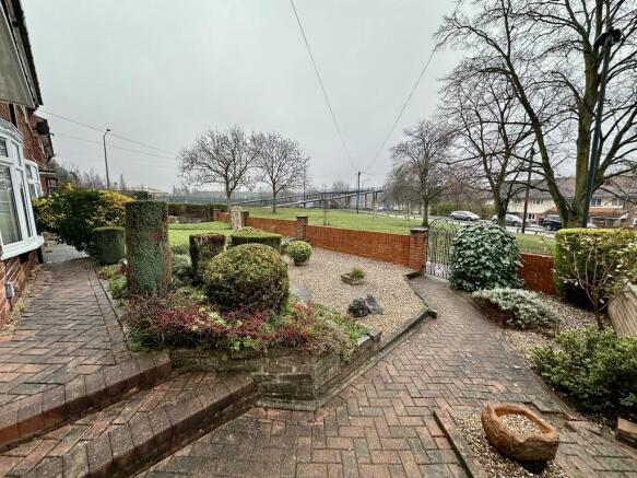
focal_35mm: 14
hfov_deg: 102.1
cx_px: 318
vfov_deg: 85.7
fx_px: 258
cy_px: 239
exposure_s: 1/99
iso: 64
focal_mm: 2.22
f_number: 2.2
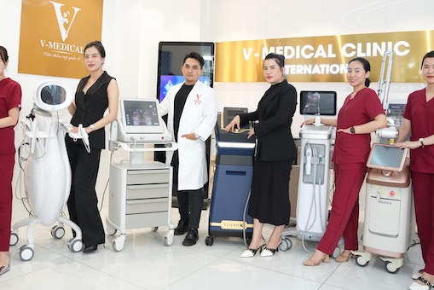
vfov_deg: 39.7
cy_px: 103
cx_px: 183
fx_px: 398
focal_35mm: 33
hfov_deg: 56.9
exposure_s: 1/125
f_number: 4
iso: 800
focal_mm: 24
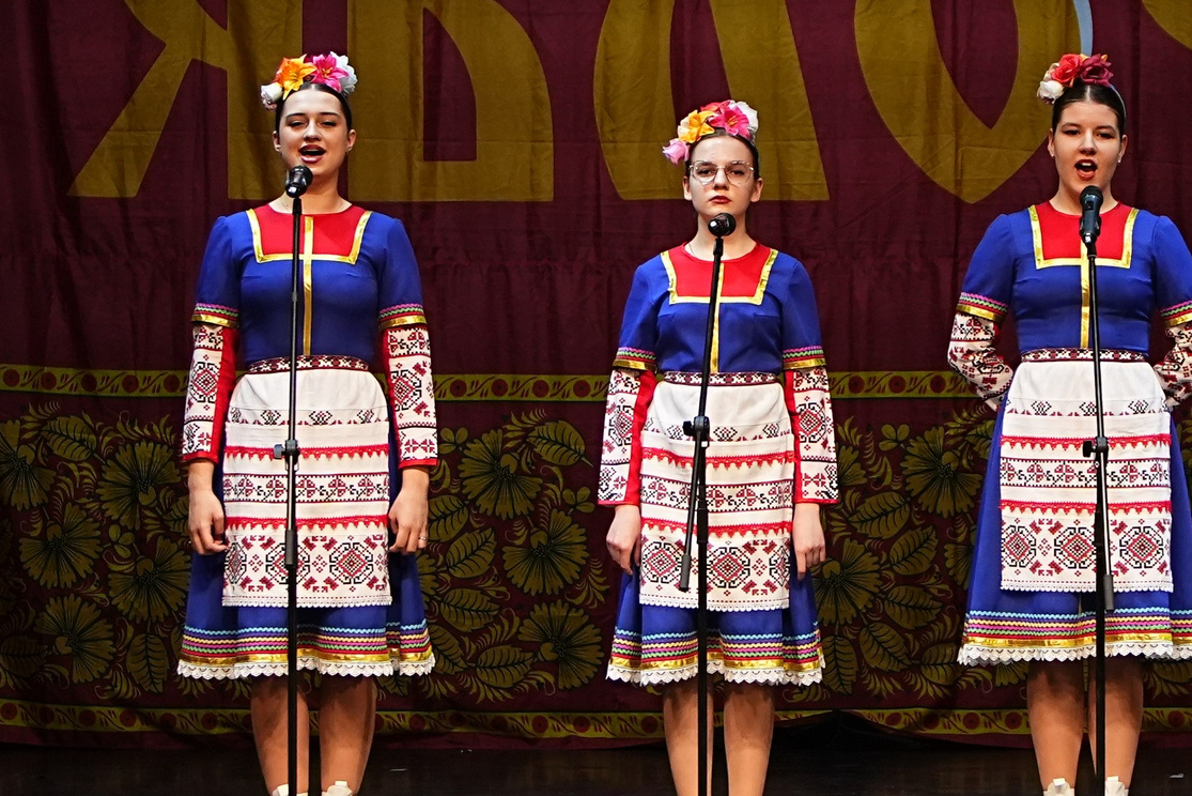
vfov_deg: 5.7
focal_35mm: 241
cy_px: 146
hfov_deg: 8.5
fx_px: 7981
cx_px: 799
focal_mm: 70
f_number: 3.2
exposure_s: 1/400
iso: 1600
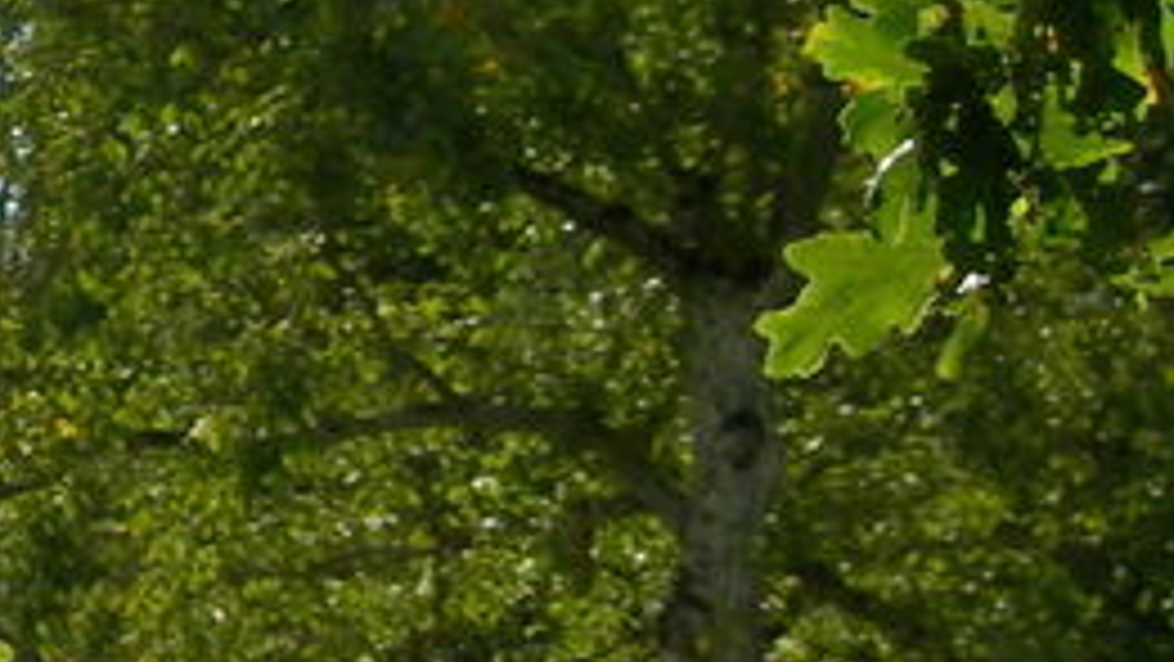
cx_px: -1480
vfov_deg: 3.4
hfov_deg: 5.8
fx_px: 11210
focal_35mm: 360
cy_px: 77
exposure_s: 1/235
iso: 50
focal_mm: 14.9
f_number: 6.3
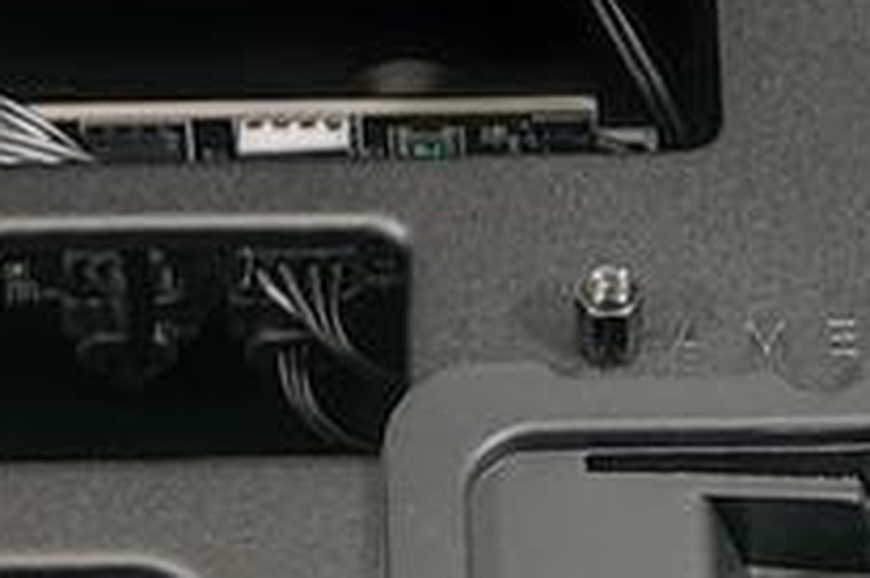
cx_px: 574
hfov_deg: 11.3
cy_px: -1129
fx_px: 4395
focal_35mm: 182
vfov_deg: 6.8
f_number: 1.85
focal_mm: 6.78
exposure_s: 1/17
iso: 347
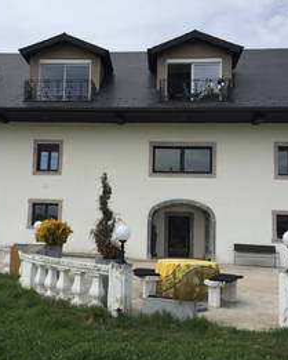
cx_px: 123
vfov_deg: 46.8
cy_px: 185
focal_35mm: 39
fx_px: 415
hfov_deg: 38.2
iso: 32
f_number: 2.2
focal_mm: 4.15
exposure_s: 1/2326
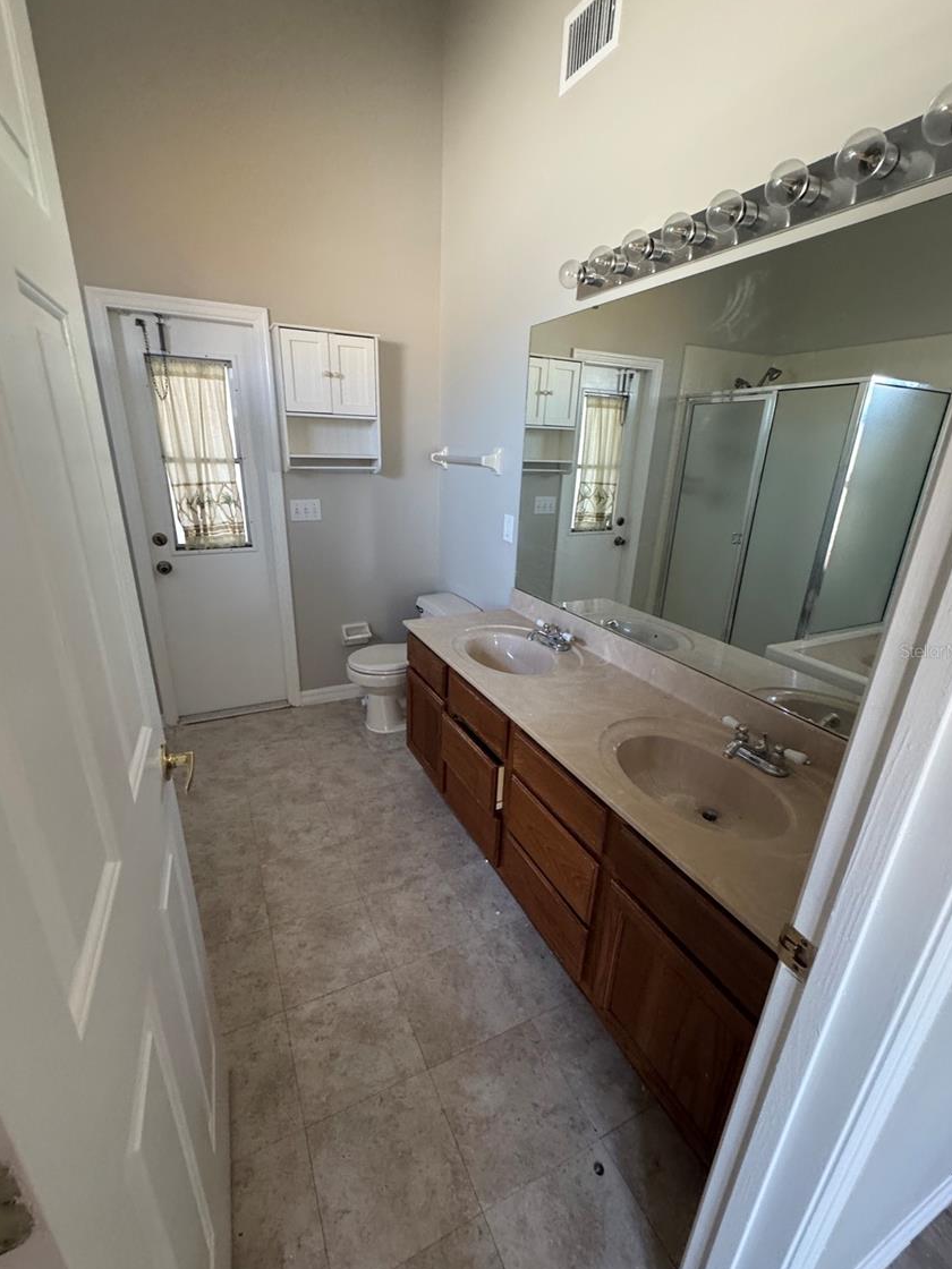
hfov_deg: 81.7
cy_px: 650
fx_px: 550
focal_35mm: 15
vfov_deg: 98.2
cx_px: 470
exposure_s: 1/85
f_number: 2.2
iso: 320
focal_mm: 2.22
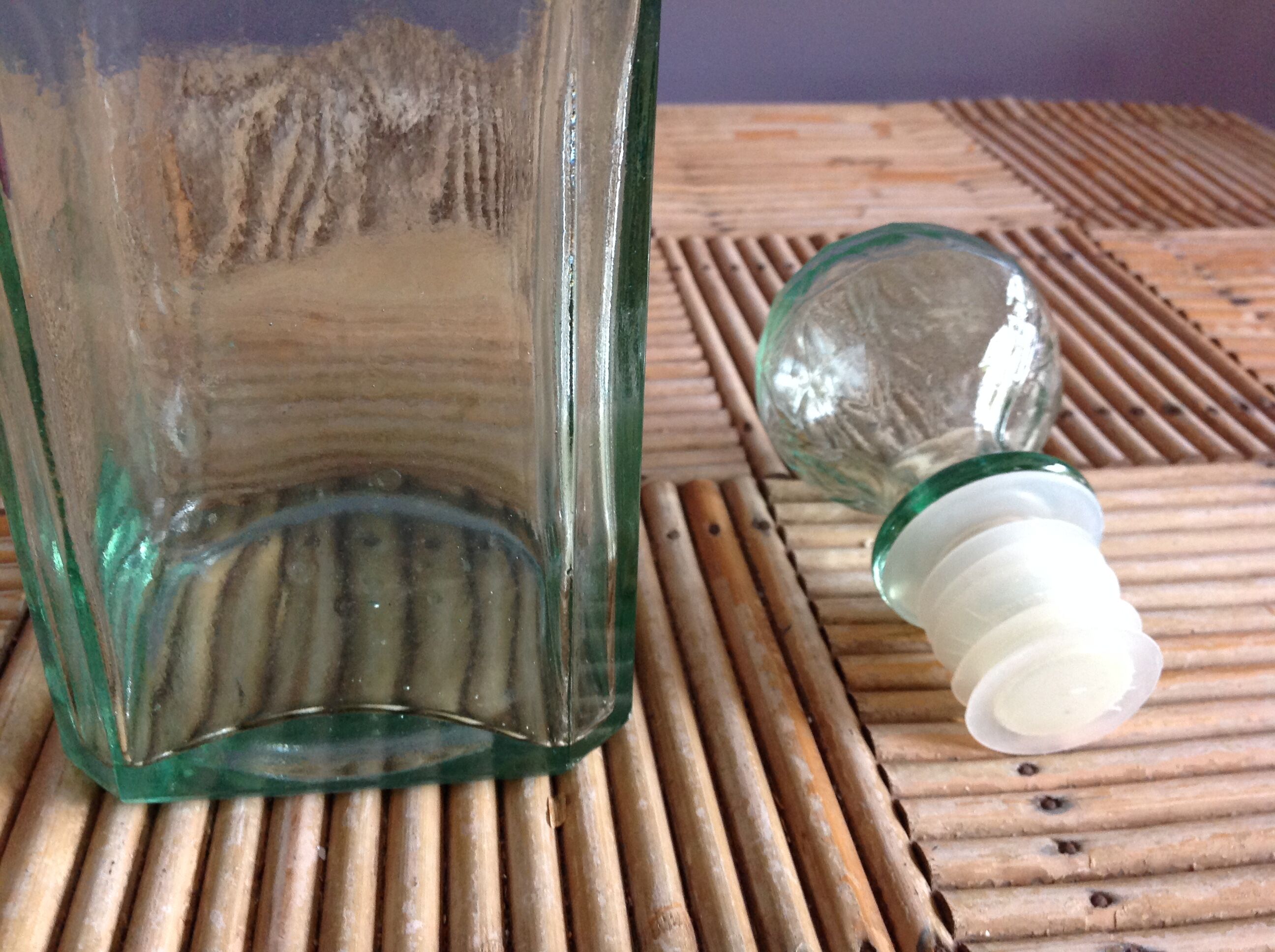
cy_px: 476
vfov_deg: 40.6
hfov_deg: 52.7
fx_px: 1287
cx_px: 638
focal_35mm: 35
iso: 160
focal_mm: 4.28
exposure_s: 1/15
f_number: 2.4
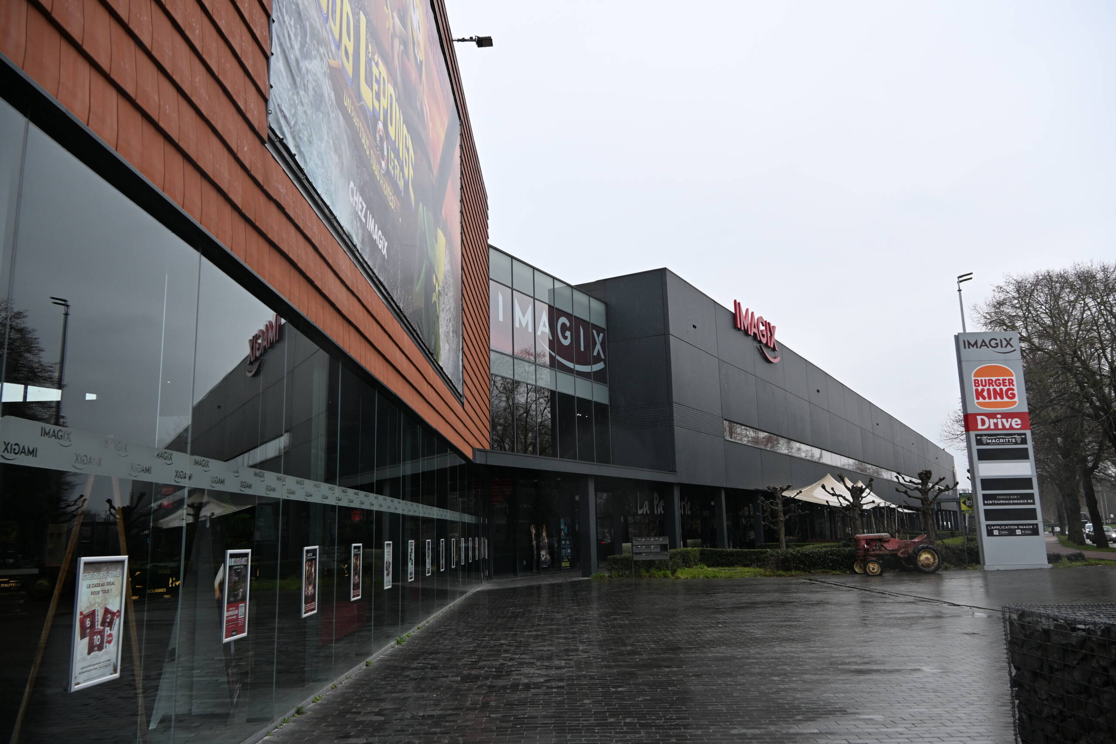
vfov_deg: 47.9
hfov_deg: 67.4
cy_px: 372
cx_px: 558
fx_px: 837
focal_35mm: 27
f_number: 5.6
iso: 200
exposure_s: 1/250
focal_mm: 18
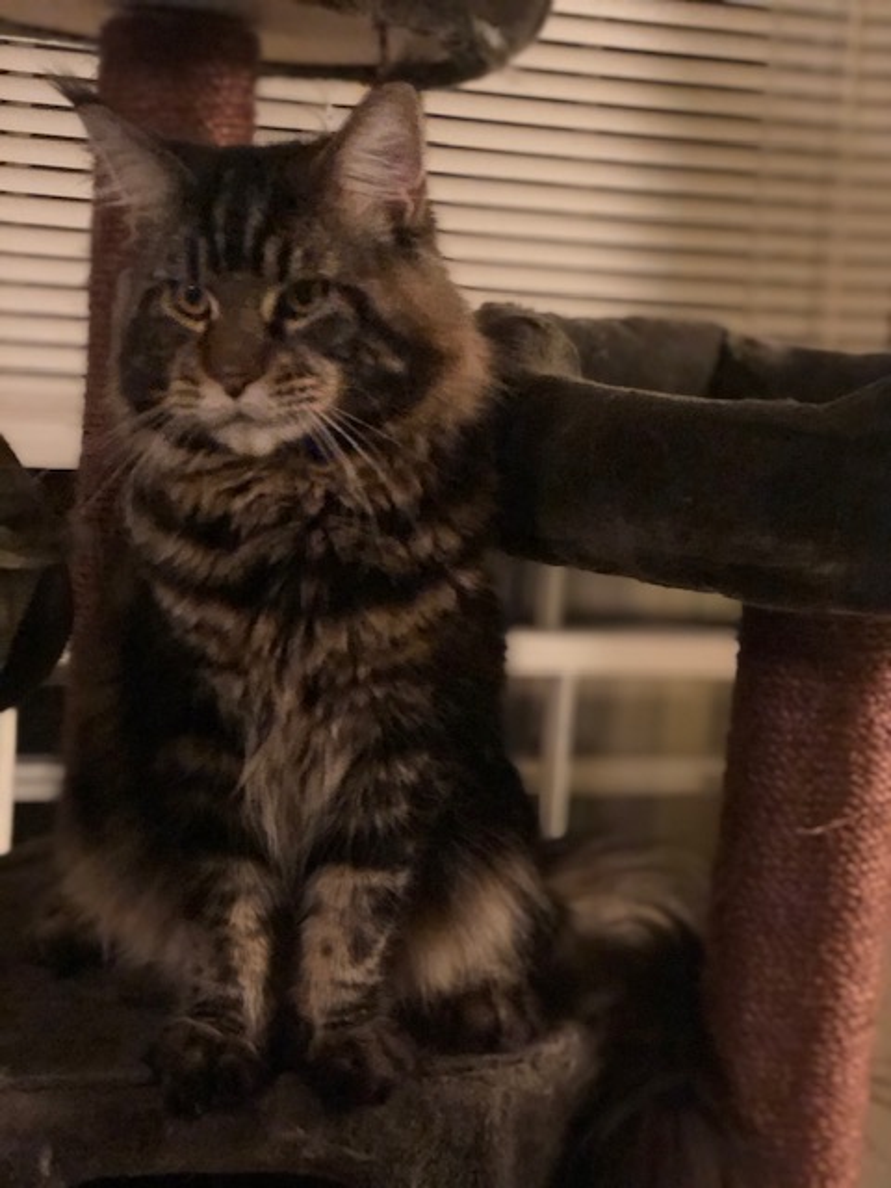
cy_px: 594
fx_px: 1956
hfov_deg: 25.7
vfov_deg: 33.8
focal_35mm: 57
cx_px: 446
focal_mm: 6.6
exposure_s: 1/30
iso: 1250
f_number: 2.8
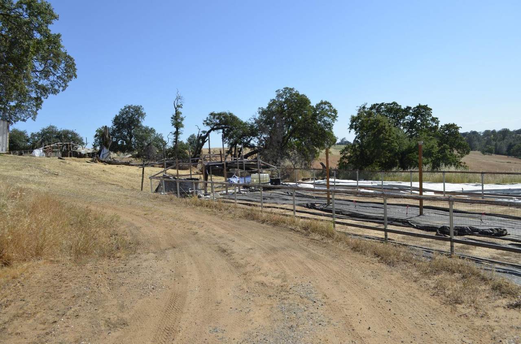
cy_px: 172
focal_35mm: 27
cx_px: 260
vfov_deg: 47.7
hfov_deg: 67.5
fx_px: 390
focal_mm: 18
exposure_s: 1/1600
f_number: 7.1
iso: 400
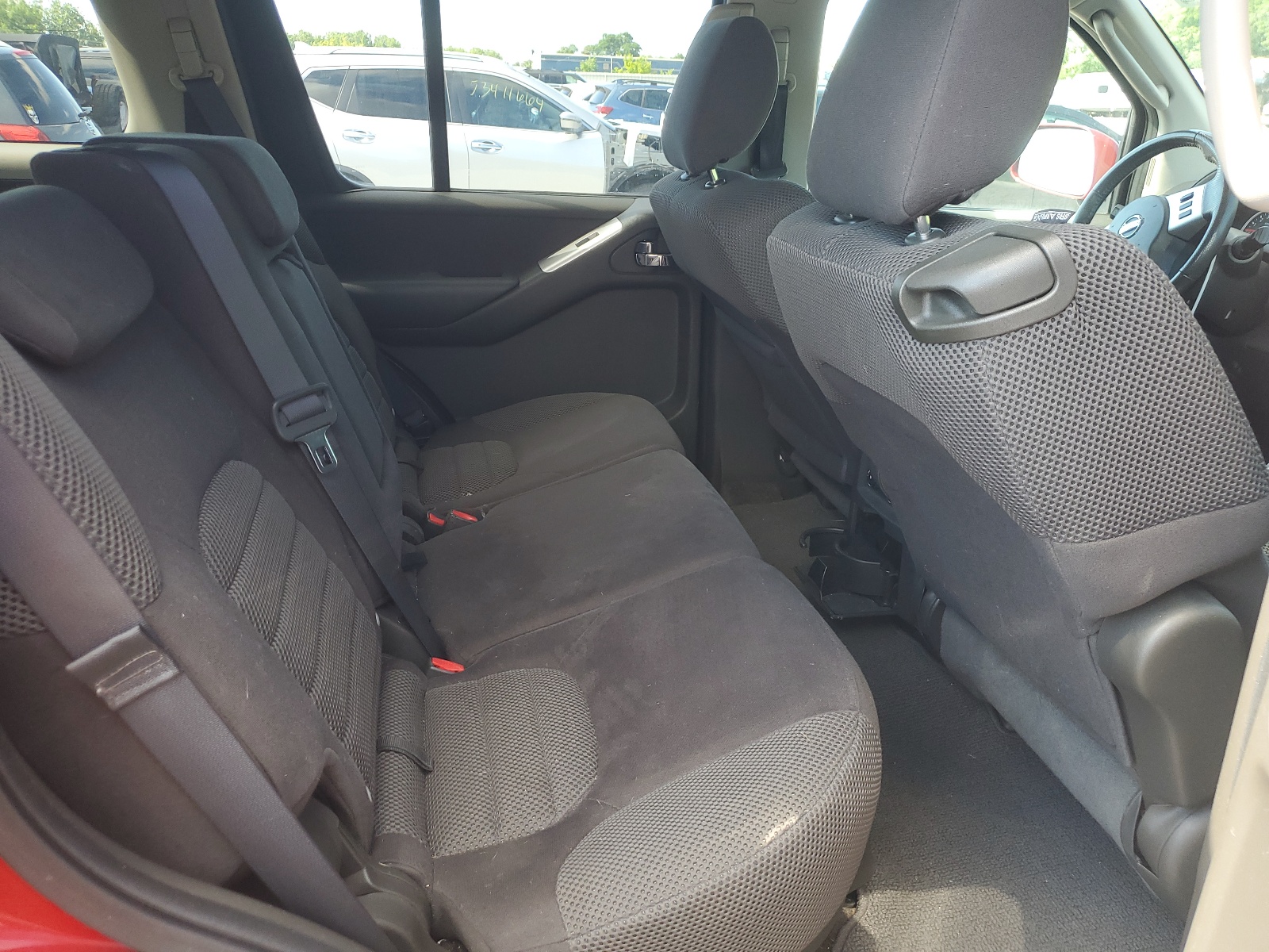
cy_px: 476
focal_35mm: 26
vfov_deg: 53.1
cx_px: 634
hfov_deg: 67.3
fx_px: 953
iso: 56
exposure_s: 1/120
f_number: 1.5
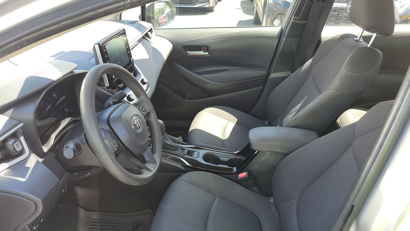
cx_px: 205
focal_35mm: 27
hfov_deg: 69.8
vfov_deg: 42.3
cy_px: 156
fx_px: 294
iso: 98
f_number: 1.8
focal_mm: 6.7
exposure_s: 1/120
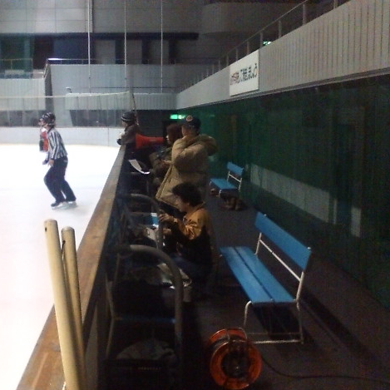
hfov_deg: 46.6
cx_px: 136
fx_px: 446
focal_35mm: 35
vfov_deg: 47.2
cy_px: 199
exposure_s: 1/76.9
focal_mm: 3.73
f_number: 3.5
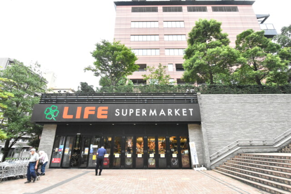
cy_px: 97
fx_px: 146
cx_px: 146
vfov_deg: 67.4
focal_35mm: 18
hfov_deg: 90.0
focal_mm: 12
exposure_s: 1/500
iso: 6400
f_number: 11
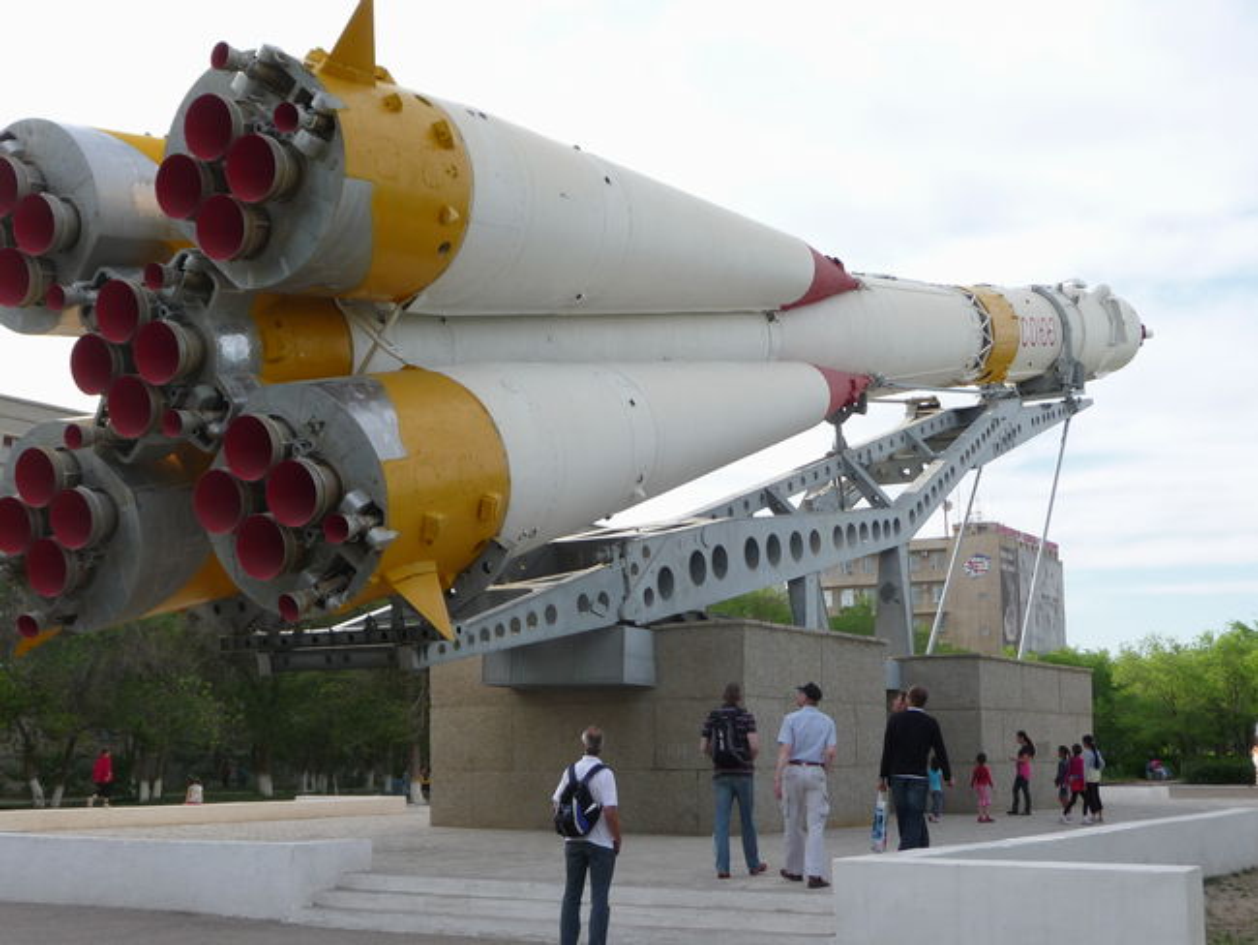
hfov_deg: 42.1
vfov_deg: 32.2
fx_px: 1636
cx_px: 629
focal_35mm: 45
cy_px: 472
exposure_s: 1/320
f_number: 4.1
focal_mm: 7.6
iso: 100
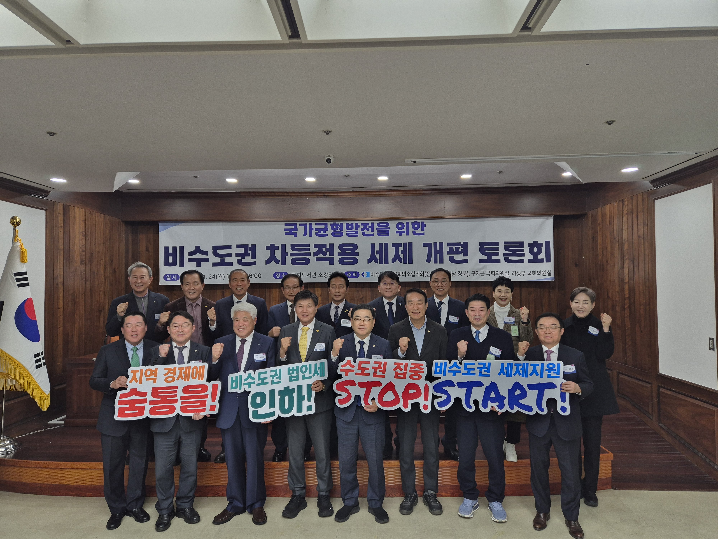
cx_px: 359
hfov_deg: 73.9
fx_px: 477
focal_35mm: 23
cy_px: 270
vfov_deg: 58.9
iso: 100
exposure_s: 1/120
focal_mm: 5.4
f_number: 1.8
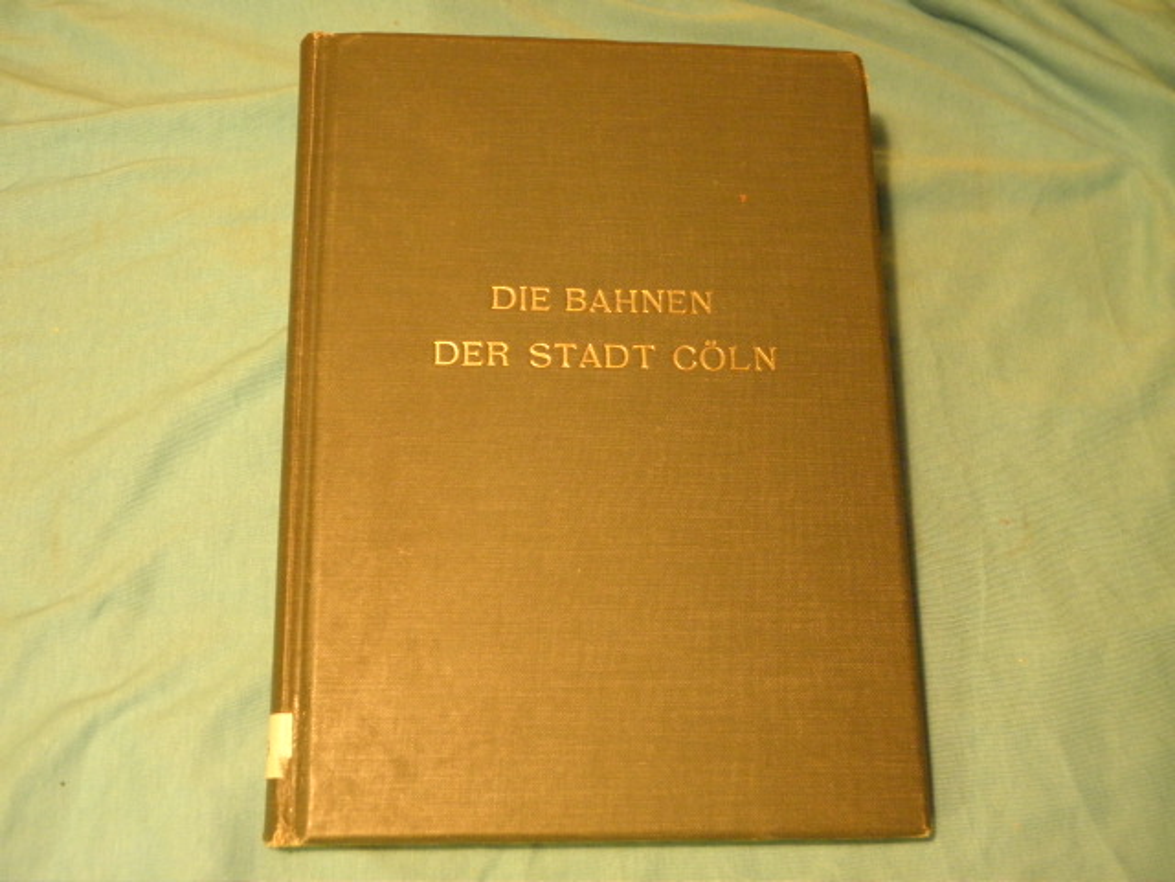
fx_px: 1392
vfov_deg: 35.1
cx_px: 588
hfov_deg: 45.8
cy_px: 441
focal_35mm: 41
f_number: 3.8
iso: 400
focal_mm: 7.5
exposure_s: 1/10
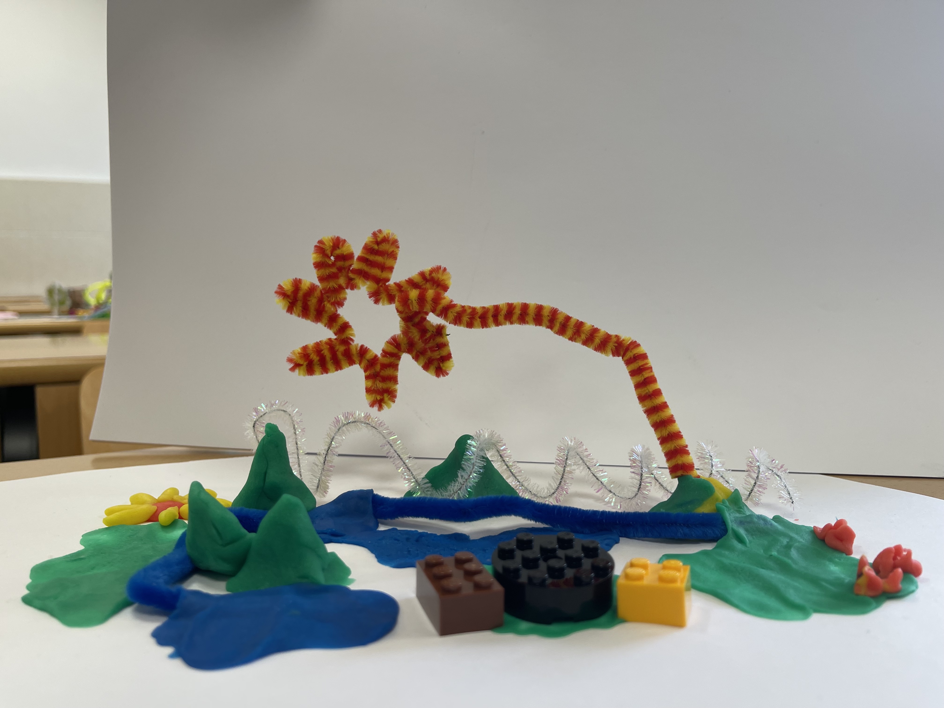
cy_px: 354
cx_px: 472
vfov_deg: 54.9
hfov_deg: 69.4
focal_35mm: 25
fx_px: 682
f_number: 1.6
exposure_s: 1/120
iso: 50
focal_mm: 5.1
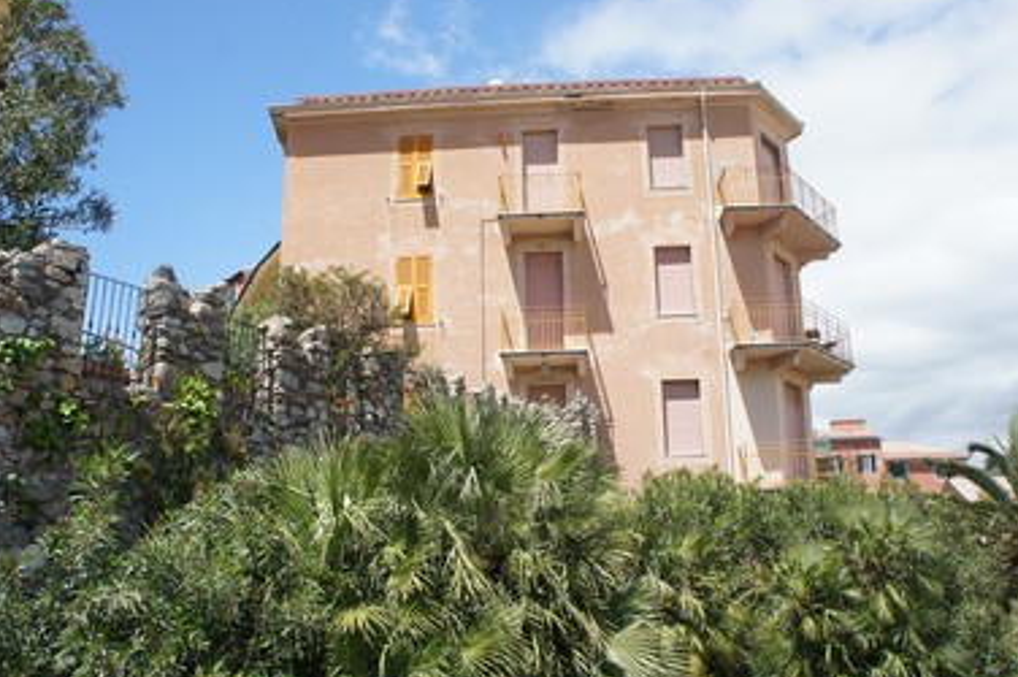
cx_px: 558
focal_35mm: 33
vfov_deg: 39.9
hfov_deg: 57.2
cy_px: 309
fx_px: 932
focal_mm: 18
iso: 200
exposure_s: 1/320
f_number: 7.1
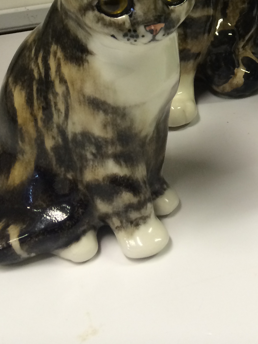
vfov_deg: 26.2
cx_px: 264
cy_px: -43
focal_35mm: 68
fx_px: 676
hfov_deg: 20.8
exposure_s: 1/33
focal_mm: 4.12
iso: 64
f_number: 2.2
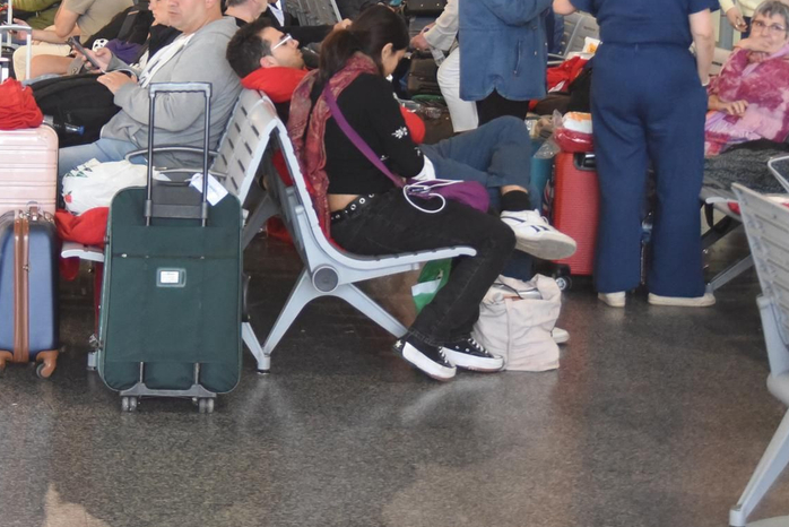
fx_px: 2412
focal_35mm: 110
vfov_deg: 12.4
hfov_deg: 18.5
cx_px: 251
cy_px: 84
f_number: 6.3
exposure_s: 1/160
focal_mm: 48
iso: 4000
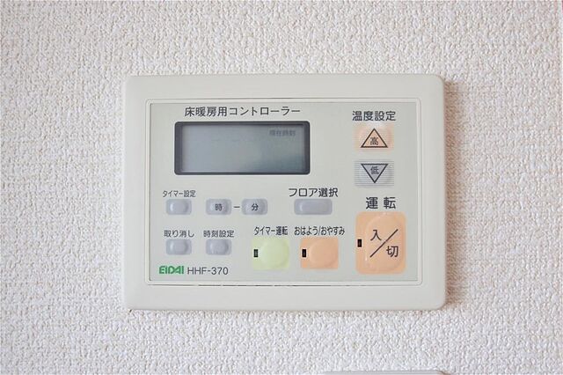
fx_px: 563
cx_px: 282
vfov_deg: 36.8
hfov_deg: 53.2
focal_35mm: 36
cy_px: 188
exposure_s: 1/40
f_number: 5
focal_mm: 24
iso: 100
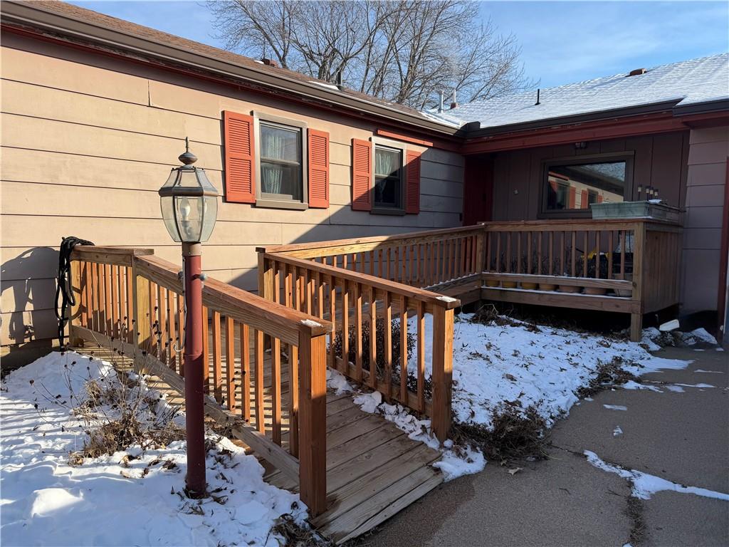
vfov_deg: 56.8
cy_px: 274
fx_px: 505
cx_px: 364
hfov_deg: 71.6
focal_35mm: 24
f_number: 1.78
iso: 80
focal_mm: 6.76
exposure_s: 1/3145
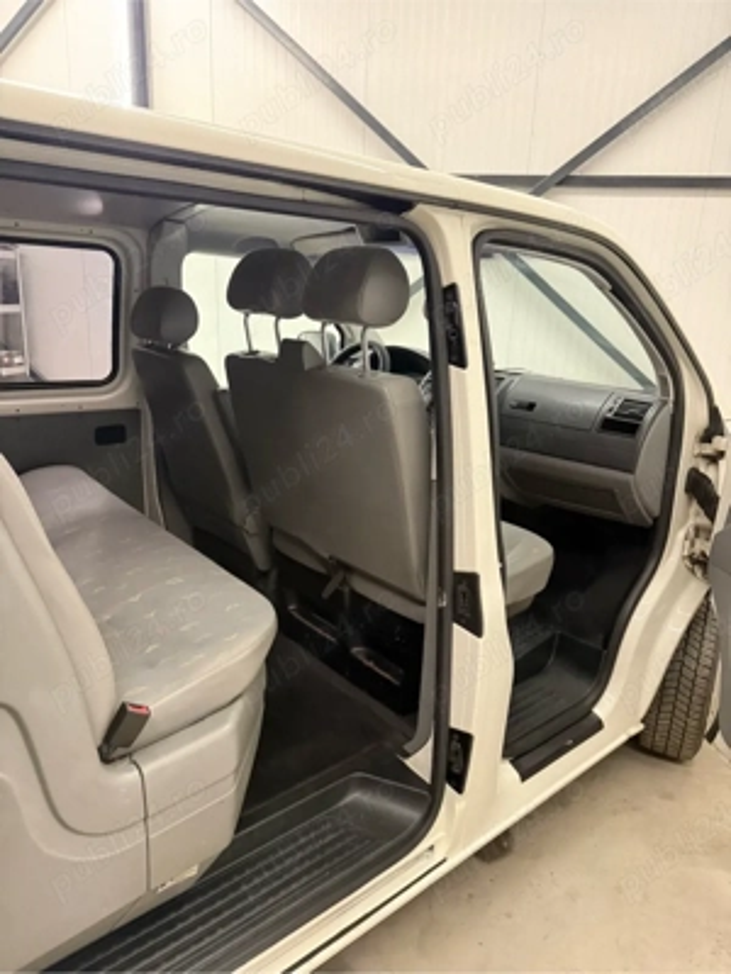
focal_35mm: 24
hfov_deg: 56.8
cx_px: 366
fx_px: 676
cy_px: 487
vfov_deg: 71.6
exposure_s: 1/29
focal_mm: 6.76
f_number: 1.78
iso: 1600
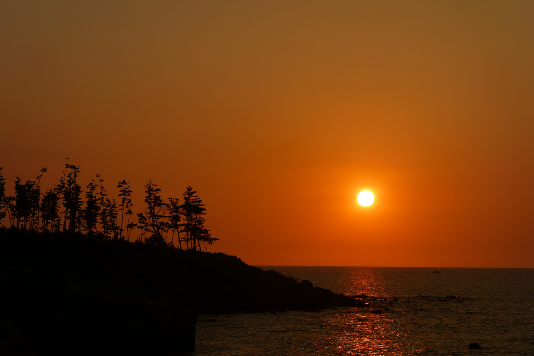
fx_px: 1483
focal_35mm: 100
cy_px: 178
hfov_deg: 20.4
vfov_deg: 13.7
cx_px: 267
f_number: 6.3
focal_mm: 37.1
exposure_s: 1/800
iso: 125
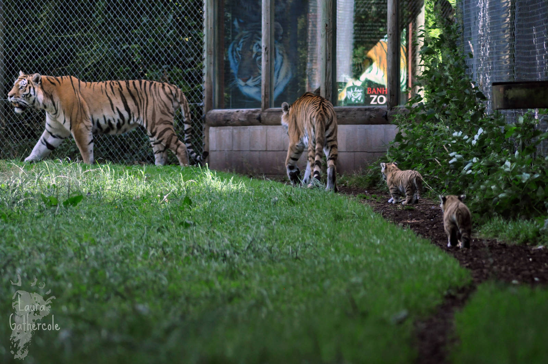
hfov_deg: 7.6
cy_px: 182
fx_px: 4105
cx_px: 274
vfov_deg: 5.1
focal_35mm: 270
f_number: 4.5
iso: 1000
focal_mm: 180
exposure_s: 1/500
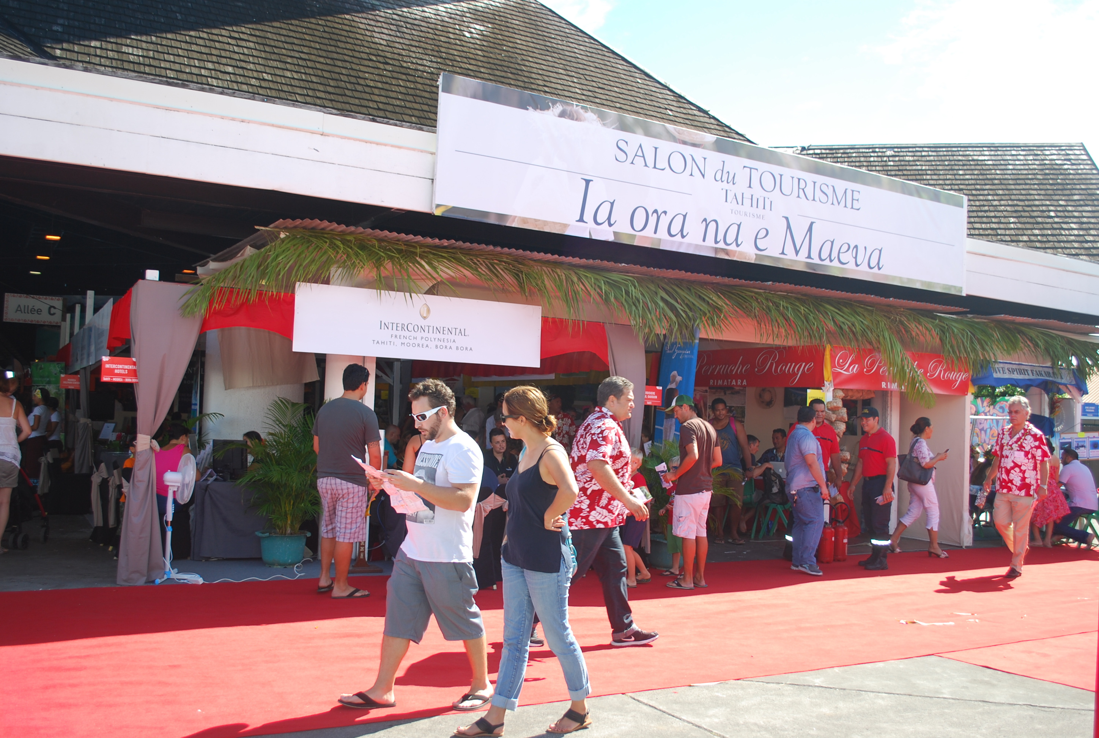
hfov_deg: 57.1
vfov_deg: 40.1
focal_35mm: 33
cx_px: 550
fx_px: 1009
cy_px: 369
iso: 100
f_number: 4.5
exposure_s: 1/200
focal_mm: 22
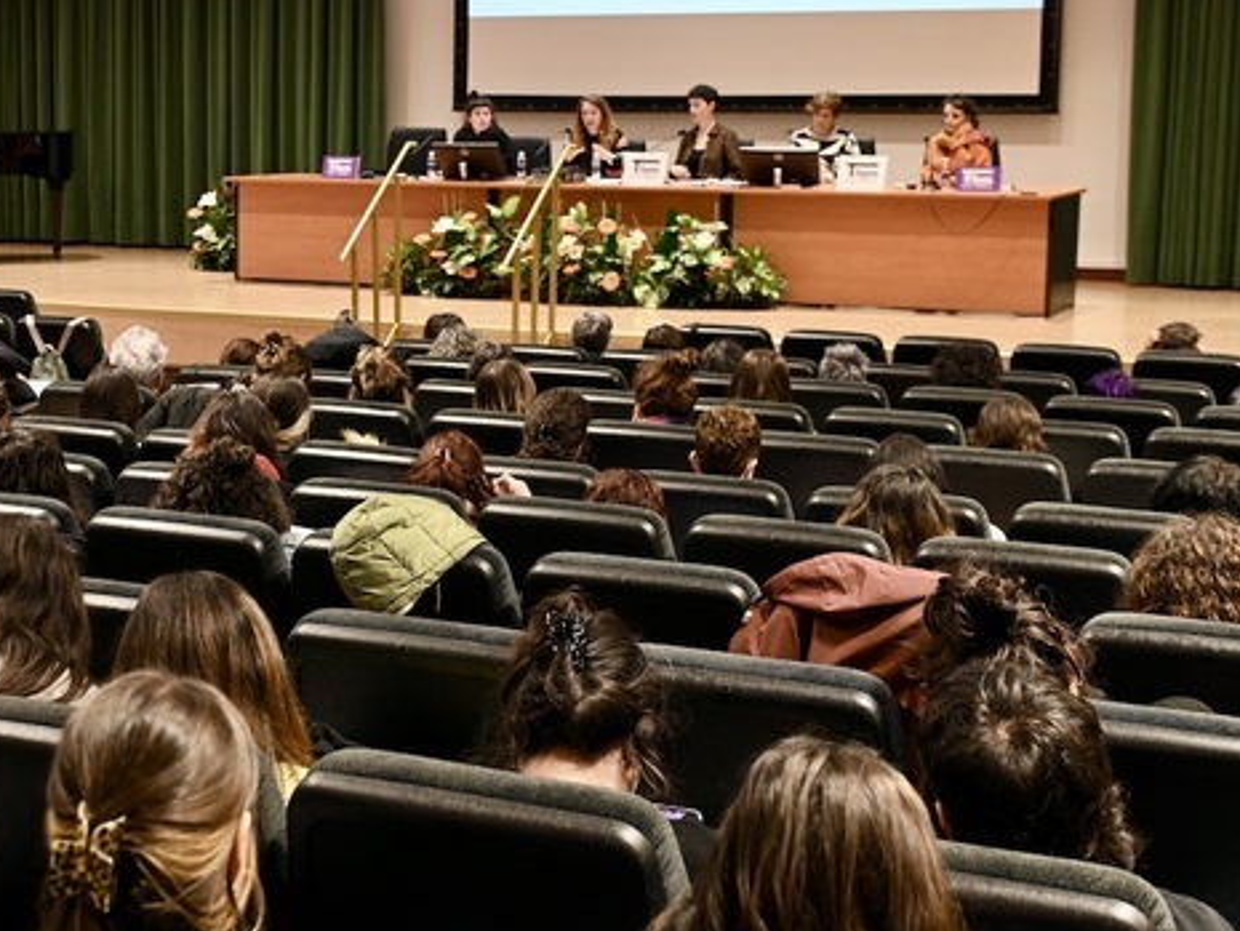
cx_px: 288
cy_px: 429
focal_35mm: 66
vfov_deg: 22.3
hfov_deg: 28.9
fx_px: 2365
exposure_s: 1/80
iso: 2000
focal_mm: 44
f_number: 5.6
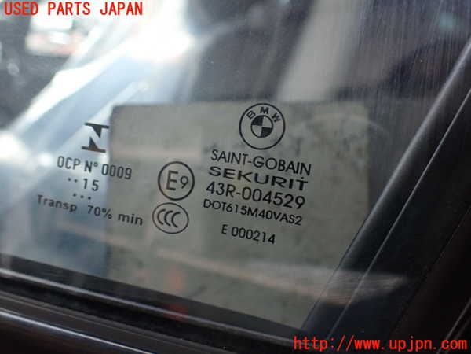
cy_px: 177
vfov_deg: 46.8
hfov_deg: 60.0
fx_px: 408
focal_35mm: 30
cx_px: 236
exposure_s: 1/125
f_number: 2.3
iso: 250
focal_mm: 5.4
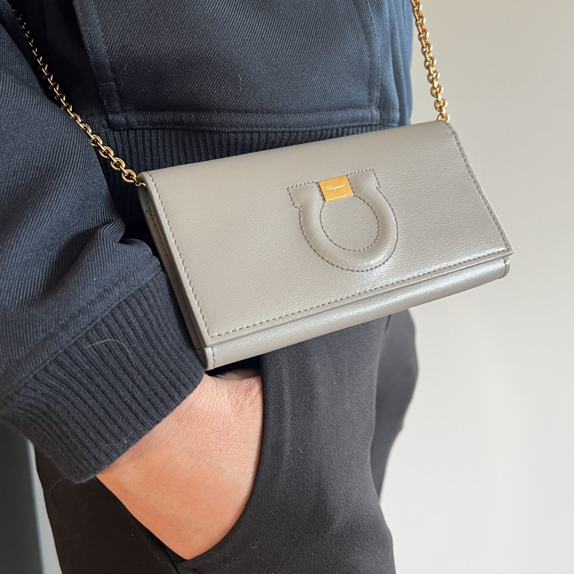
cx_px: 284
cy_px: 291
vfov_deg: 52.5
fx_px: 582
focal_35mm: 31
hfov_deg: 52.5
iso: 125
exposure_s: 1/60
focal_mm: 5.7
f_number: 1.5
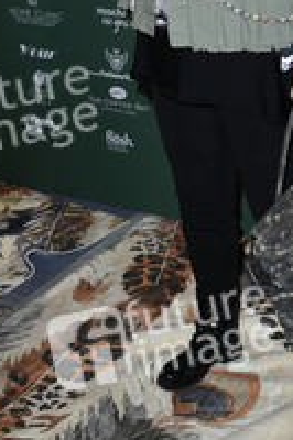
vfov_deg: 24.3
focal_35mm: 80
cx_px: 225
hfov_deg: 16.9
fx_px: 978
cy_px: 9
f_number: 5.6
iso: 1000
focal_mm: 40
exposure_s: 1/200
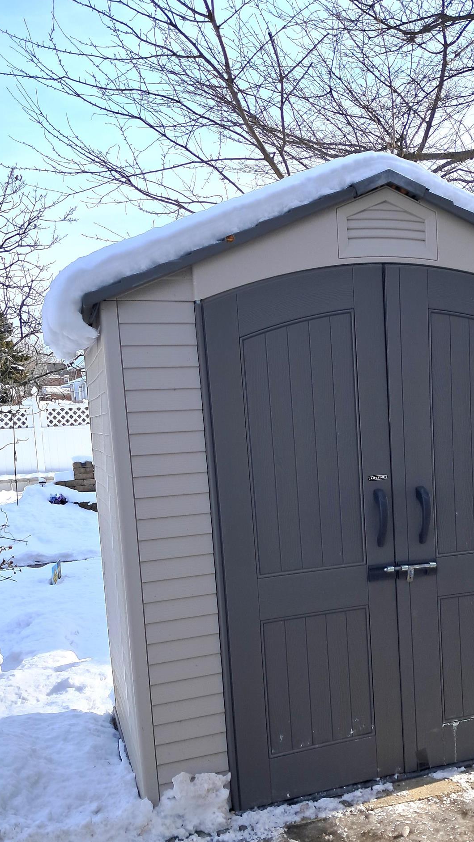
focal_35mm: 36
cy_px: 508
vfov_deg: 54.9
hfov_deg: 32.4
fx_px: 804
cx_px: 333
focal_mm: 4
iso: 50
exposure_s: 1/476
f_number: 1.8
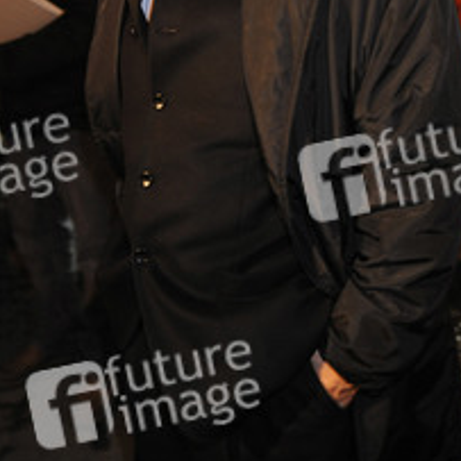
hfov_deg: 30.0
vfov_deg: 29.0
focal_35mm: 57
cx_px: 209
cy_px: 55
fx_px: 859
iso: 2500
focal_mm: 34
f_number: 3.2
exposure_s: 1/30
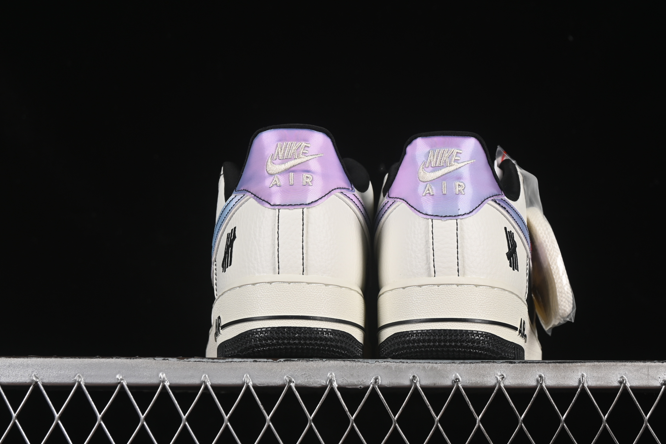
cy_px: 198
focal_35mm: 86
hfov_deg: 23.6
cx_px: 371
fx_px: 1591
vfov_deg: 15.9
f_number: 8
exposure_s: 1/80
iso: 160
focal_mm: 50
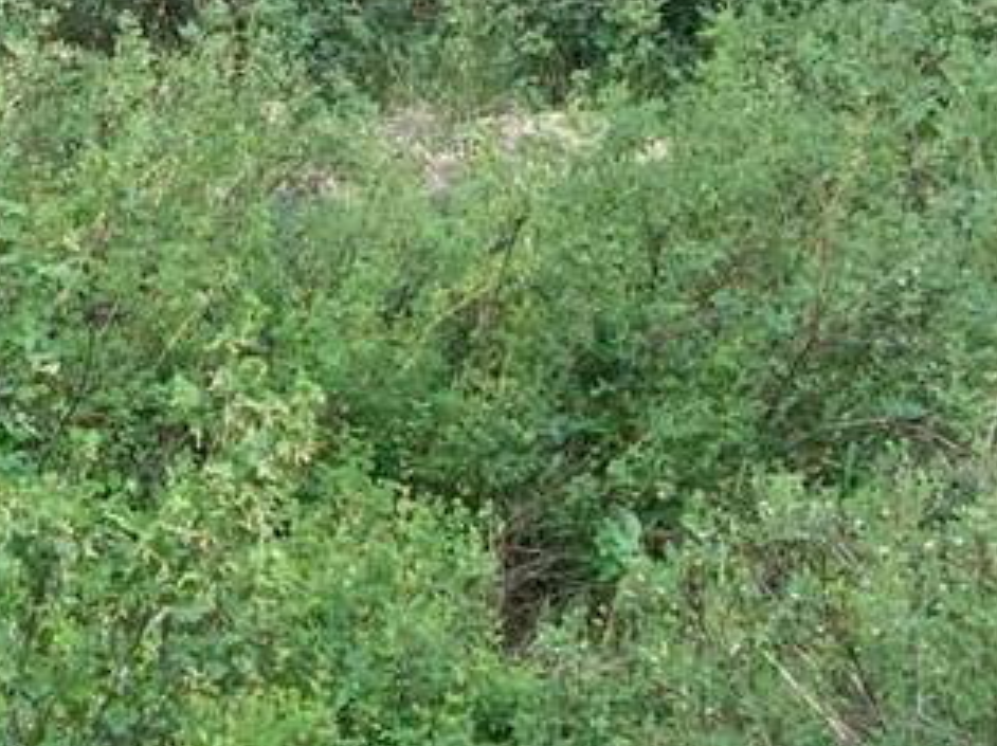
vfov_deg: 6.9
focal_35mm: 212
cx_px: 565
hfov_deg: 9.3
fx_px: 6101
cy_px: -219
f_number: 2.4
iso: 16
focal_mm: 6
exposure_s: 1/170
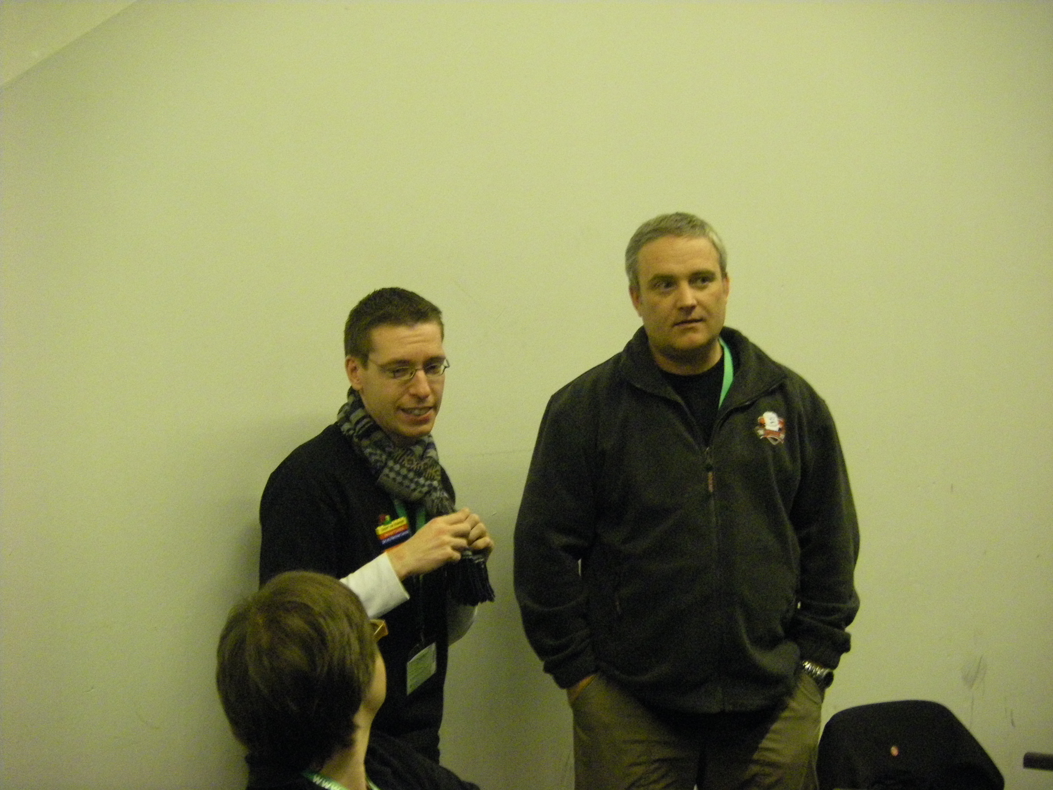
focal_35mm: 78
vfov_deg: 18.9
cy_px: 395
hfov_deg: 25.0
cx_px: 526
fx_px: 2373
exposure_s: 1/25
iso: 800
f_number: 3.9
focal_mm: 12.8
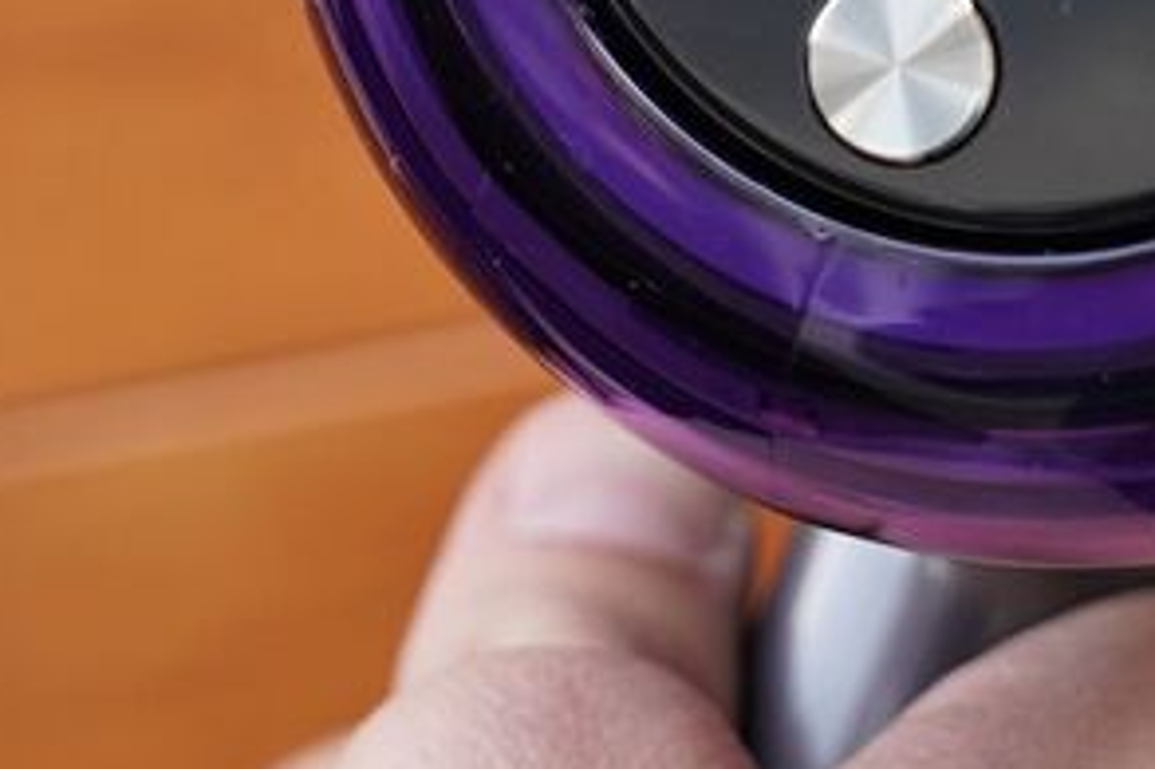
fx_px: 4265
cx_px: 976
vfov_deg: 10.1
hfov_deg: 15.3
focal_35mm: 133
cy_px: -248
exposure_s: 1/160
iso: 640
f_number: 7.1
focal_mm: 47
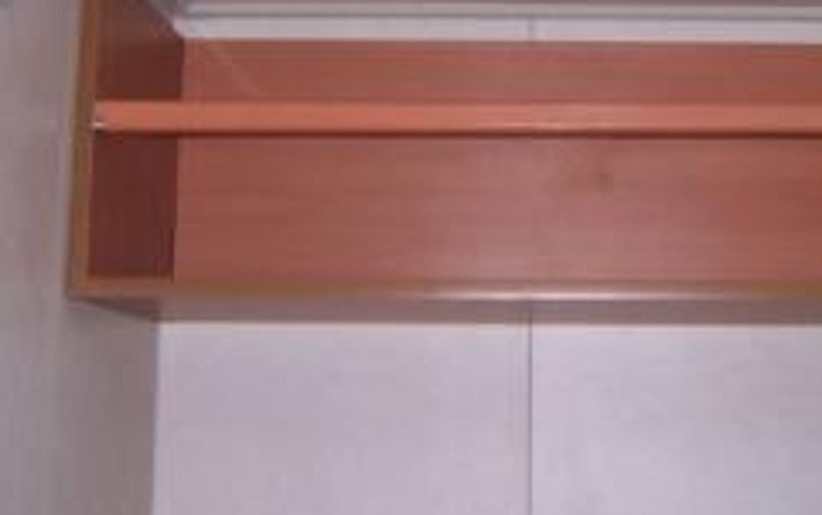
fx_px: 1457
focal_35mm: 65
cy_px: 174
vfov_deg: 20.0
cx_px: 532
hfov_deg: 31.3
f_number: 2.8
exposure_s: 1/60
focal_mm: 5.5
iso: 80
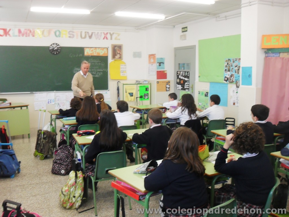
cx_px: 144
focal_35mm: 35
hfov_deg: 52.6
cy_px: 108
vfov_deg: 40.7
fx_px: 292
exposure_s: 1/45
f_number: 2.8
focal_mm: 6.2
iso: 160
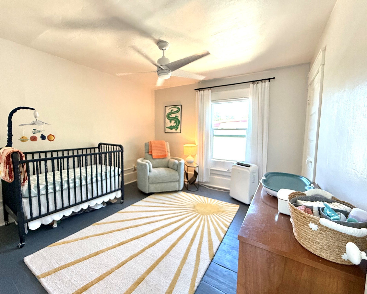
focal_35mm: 15
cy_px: 147
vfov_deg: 84.0
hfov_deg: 96.7
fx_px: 163
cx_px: 173
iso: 400
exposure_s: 1/60
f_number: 2.2
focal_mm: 2.22
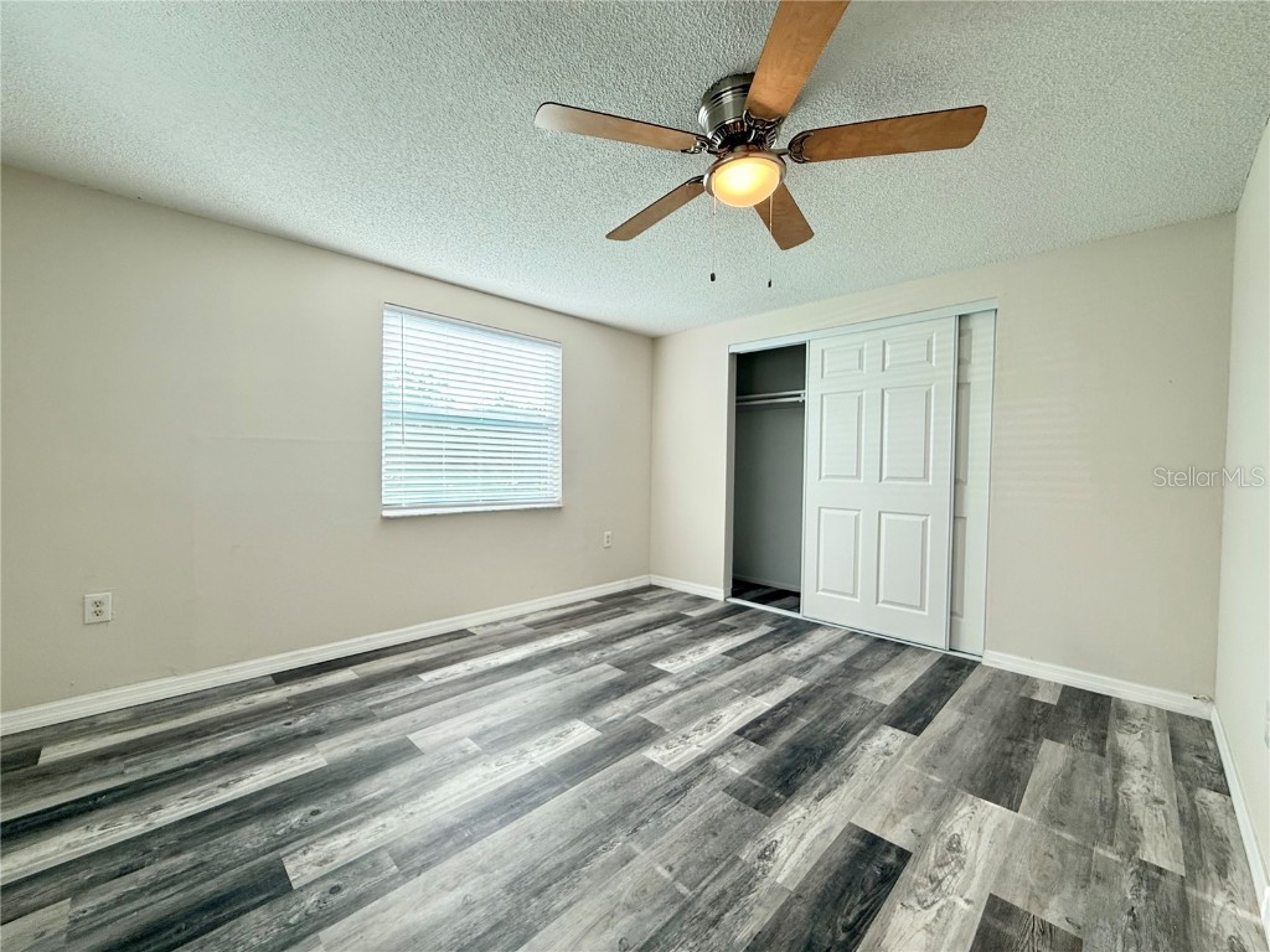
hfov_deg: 102.1
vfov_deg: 85.7
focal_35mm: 14
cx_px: 635
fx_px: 514
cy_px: 476
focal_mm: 2.22
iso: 64
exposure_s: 1/105
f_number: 2.2
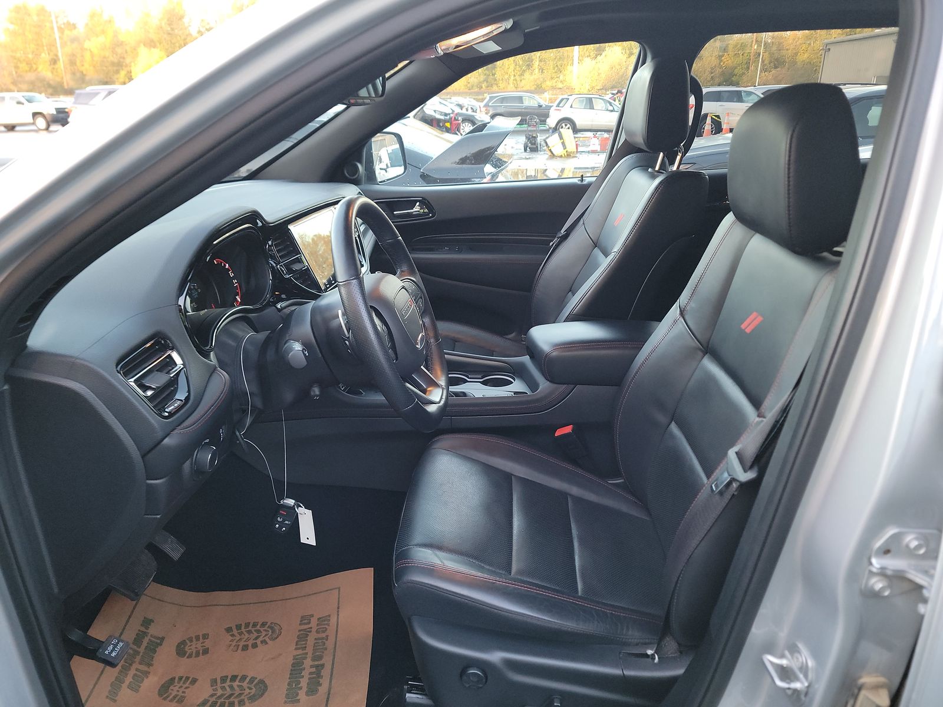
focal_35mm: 24
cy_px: 354
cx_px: 472
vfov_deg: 56.8
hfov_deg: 71.6
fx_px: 654
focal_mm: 6.7
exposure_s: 1/59
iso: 389
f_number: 1.8
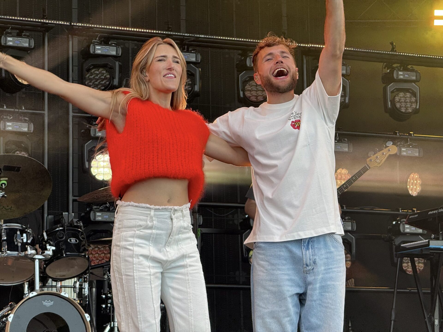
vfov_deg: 12.3
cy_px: 166
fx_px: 1536
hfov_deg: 16.4
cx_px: 222
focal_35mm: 120
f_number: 2.8
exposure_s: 1/115
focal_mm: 15.66
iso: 50
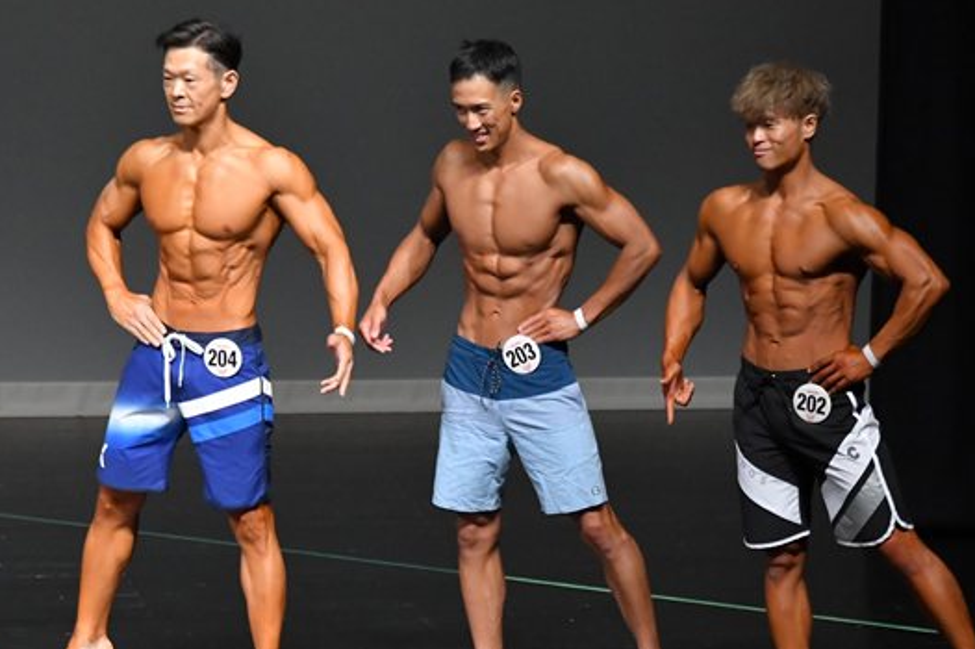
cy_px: 369
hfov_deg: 5.2
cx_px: 435
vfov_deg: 3.4
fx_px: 10772
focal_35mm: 398
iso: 5000
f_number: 5.6
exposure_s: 1/400
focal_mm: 180
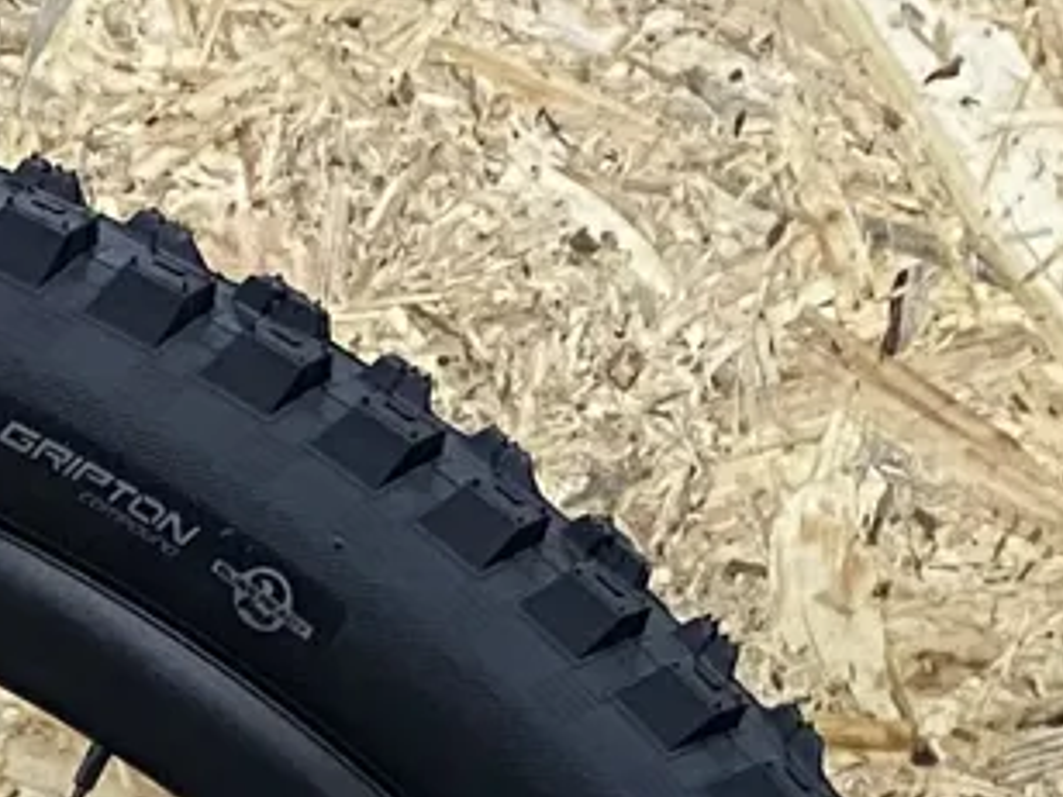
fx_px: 4975
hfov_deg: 12.2
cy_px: 2053
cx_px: 266
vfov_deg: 8.3
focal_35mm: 162
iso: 320
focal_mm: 4.25
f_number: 1.8
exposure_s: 1/50
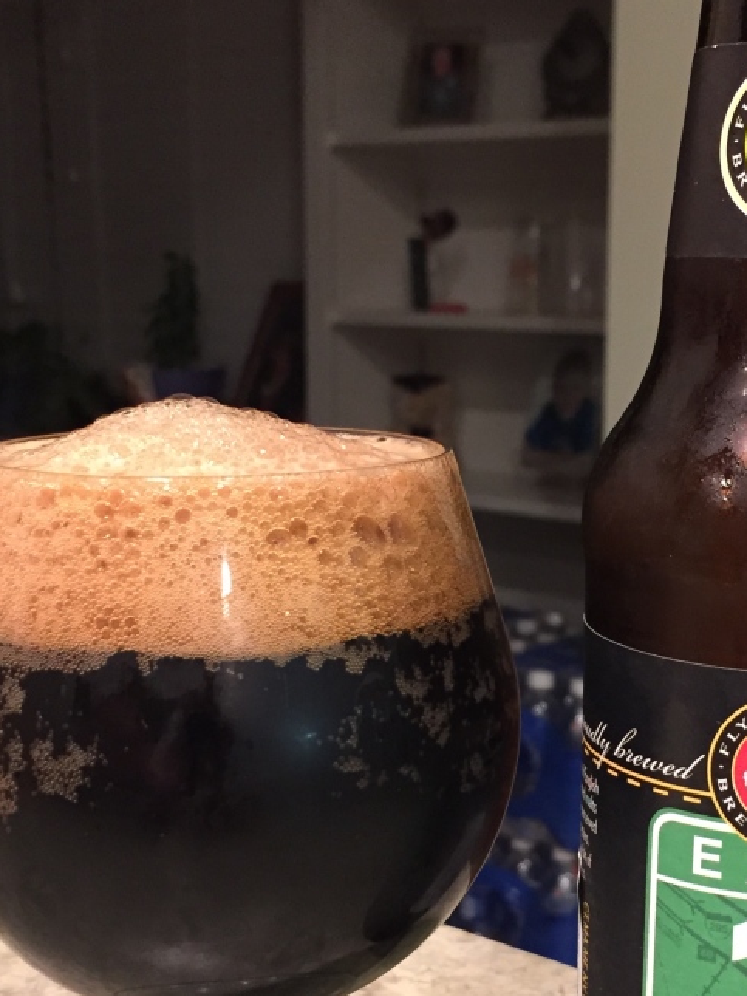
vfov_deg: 35.4
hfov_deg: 26.9
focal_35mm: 54
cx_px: 495
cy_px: 606
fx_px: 1554
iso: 250
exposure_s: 1/20
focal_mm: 4.15
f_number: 2.2
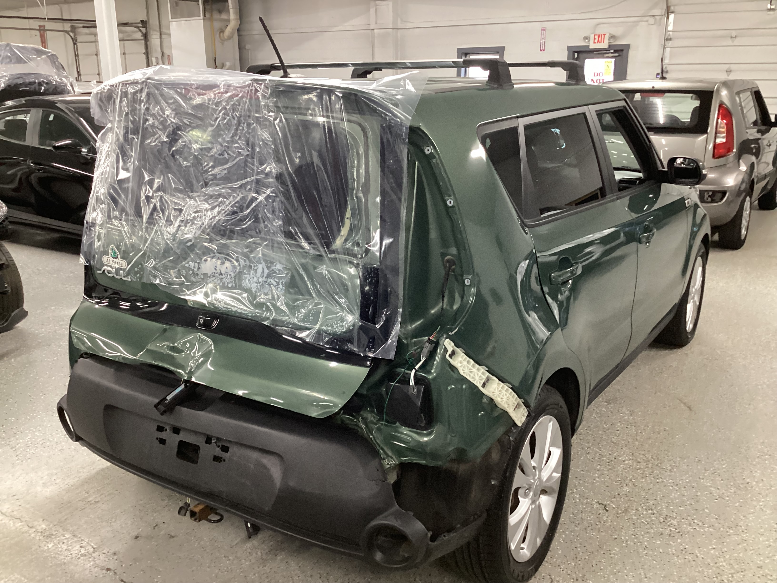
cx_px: 388
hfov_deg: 58.4
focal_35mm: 31
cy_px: 292
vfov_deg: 45.4
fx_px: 696
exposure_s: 1/33
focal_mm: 3.3
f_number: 2.4
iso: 250
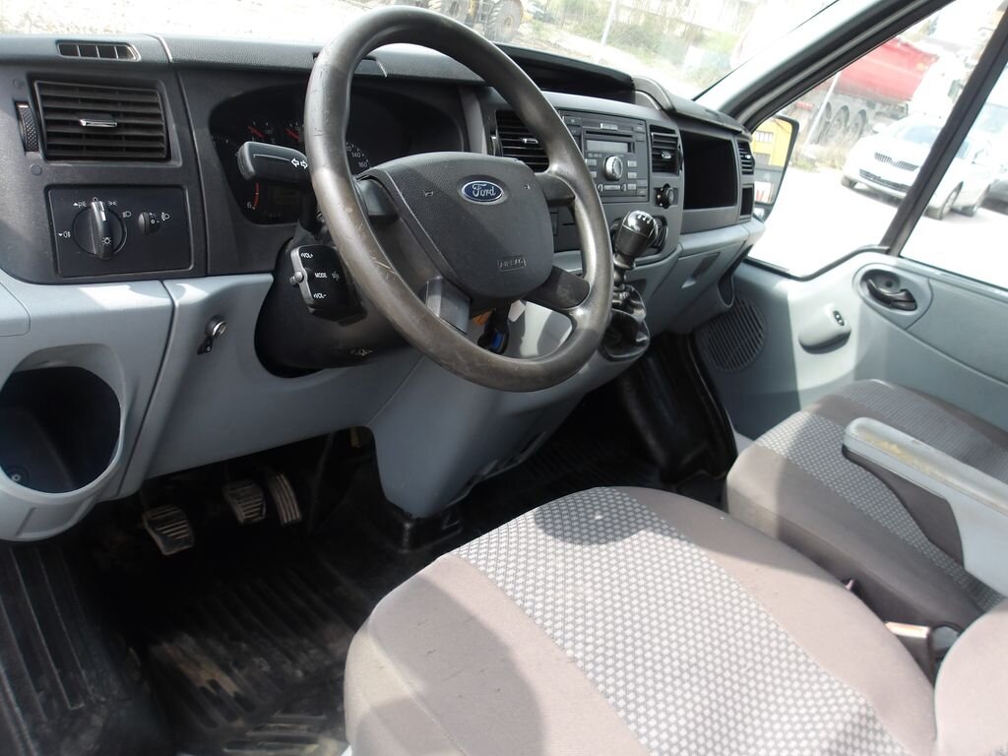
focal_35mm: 27
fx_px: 786
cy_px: 378
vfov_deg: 51.4
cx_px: 504
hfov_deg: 65.3
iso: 100
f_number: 3
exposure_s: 1/203
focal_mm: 4.9
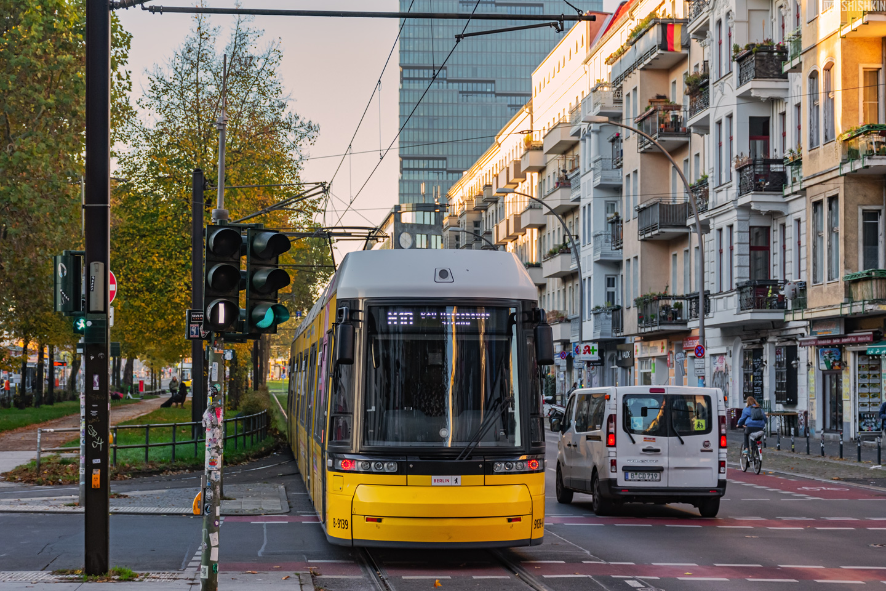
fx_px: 1920
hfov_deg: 26.0
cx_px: 443
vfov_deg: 17.5
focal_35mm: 78
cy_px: 296
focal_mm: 52
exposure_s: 1/320
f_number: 5
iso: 640
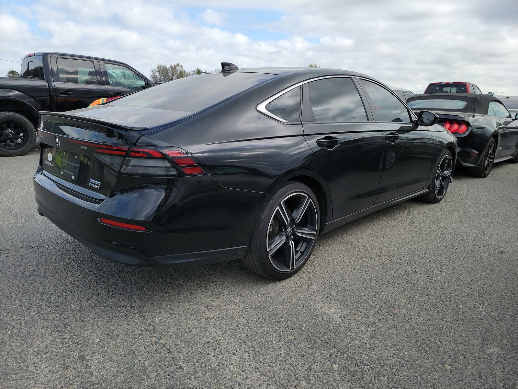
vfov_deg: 56.8
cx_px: 259
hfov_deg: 71.6
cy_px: 194
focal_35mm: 24
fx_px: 359
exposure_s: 1/394
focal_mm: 6.7
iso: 50
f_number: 1.8
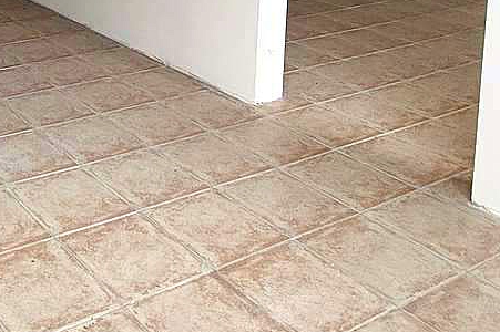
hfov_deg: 37.5
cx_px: -32
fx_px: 625
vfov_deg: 24.9
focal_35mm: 45
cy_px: -127
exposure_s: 1/50
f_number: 2.2
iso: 100
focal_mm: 1.74
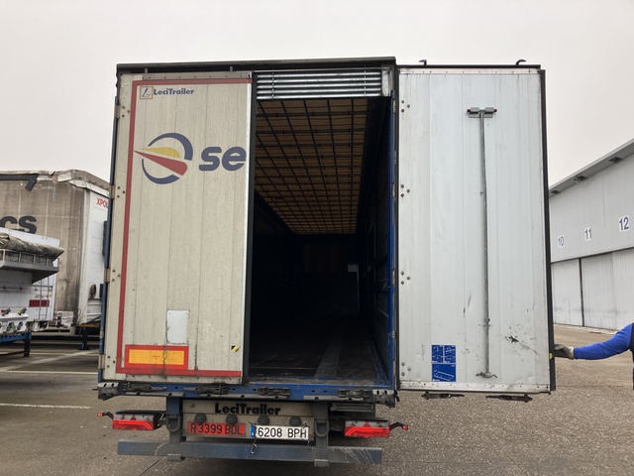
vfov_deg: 49.7
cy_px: 238
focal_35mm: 28
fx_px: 513
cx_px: 317
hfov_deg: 63.4
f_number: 1.8
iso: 32
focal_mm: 3.99
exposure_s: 1/330
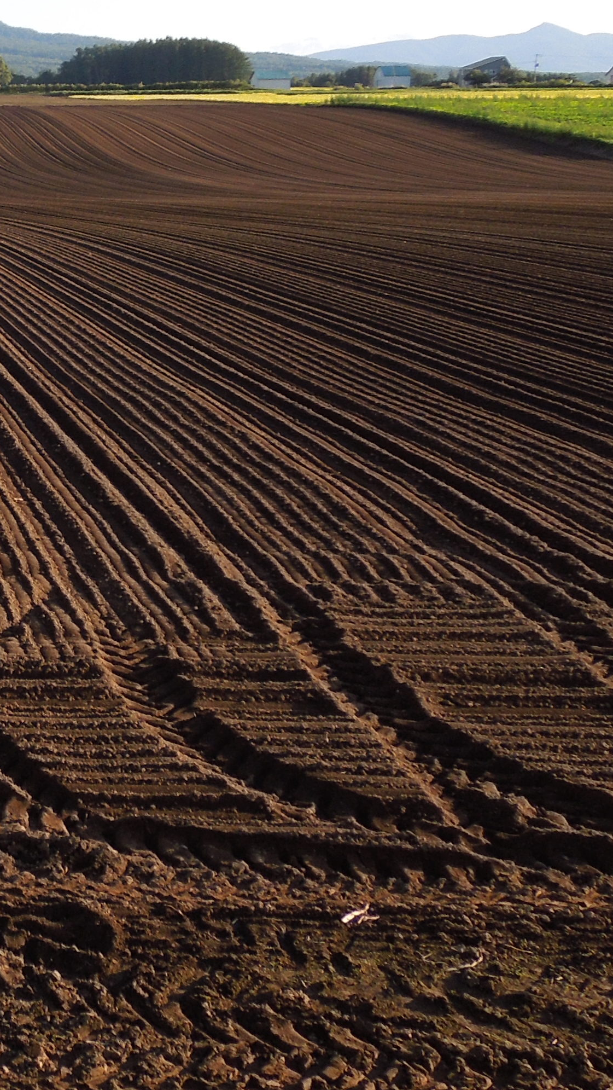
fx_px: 1820
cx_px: -301
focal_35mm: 63
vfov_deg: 32.8
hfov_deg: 17.3
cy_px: 297
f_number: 3.3
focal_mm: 4.5
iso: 100
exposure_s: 1/400
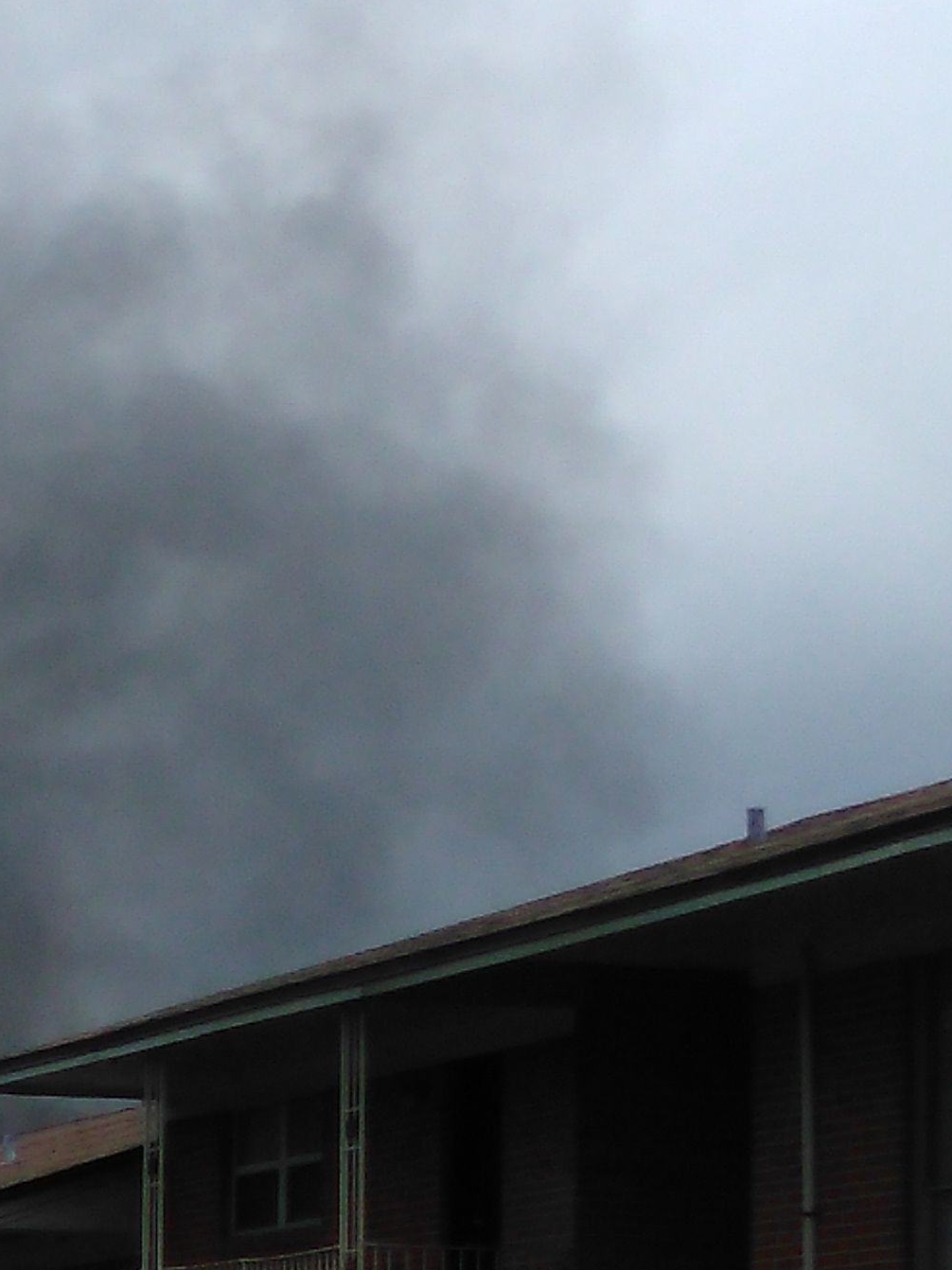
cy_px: 1118
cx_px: -437
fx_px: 2274
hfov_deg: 20.5
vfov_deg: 30.0
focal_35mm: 62
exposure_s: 1/1490
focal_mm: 3.46
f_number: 2.2
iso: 101
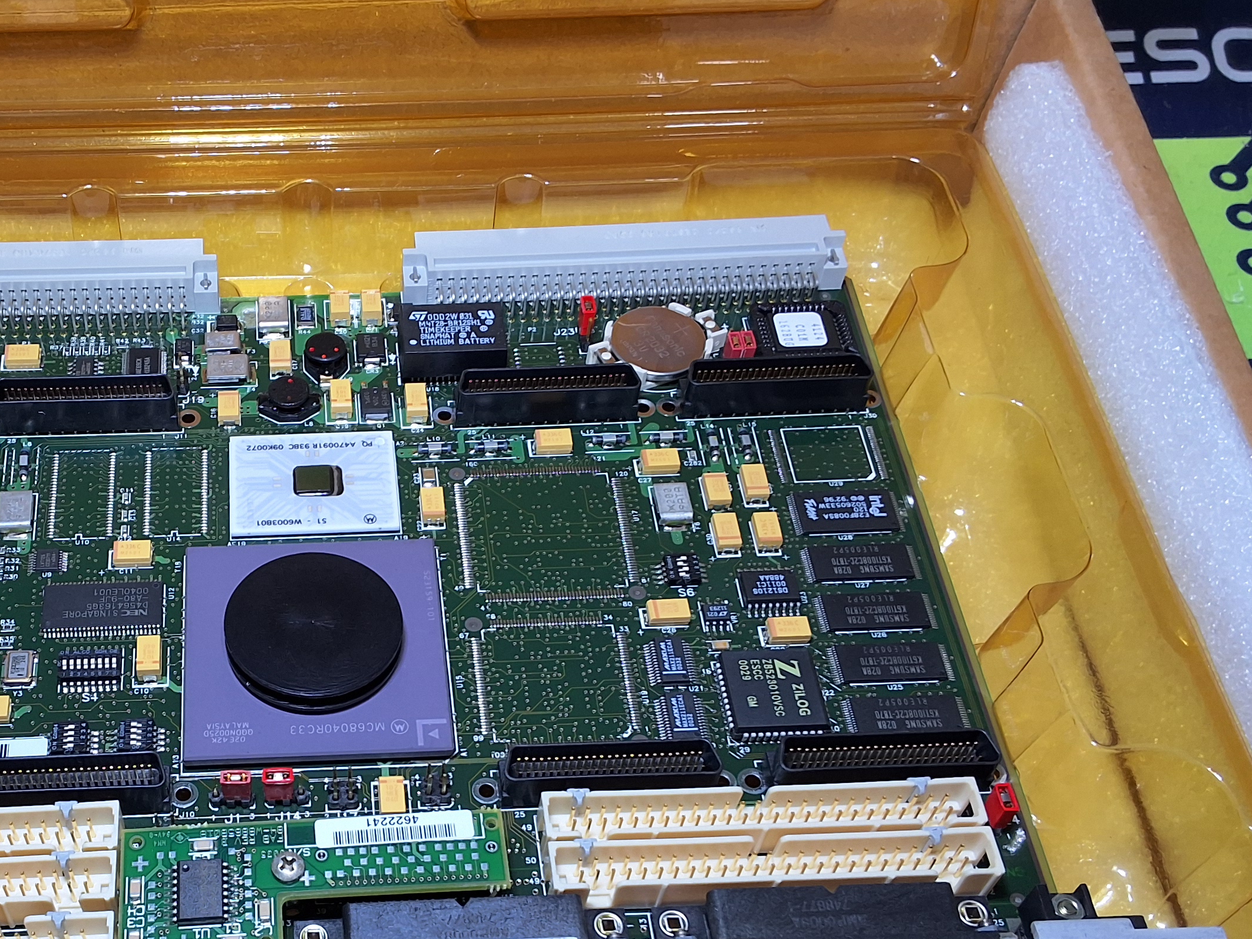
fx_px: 1555
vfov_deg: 33.1
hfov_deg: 42.7
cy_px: 672
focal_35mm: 43
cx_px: 343
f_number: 1.9
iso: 50
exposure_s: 1/40
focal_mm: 2.91
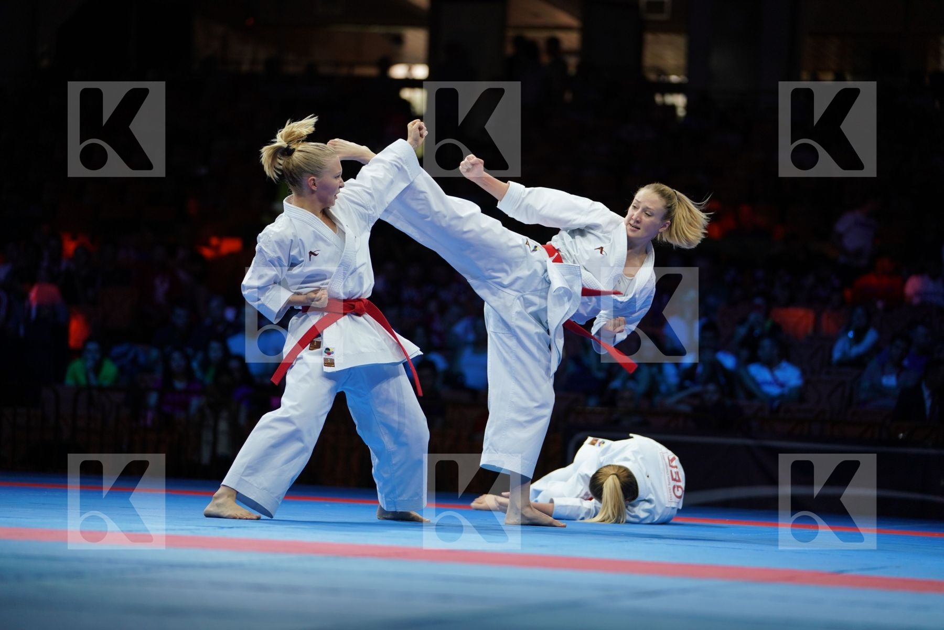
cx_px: 472
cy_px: 315
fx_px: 3487
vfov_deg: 10.3
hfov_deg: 15.4
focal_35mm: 133
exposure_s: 1/500
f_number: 2.8
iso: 500
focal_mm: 133
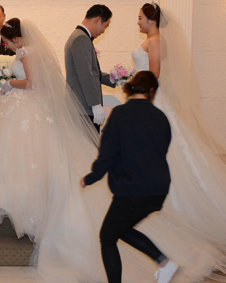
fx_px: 778
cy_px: 103
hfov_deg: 16.1
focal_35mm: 93
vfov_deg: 20.5
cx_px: -23
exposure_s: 1/60
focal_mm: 48
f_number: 7.1
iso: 800
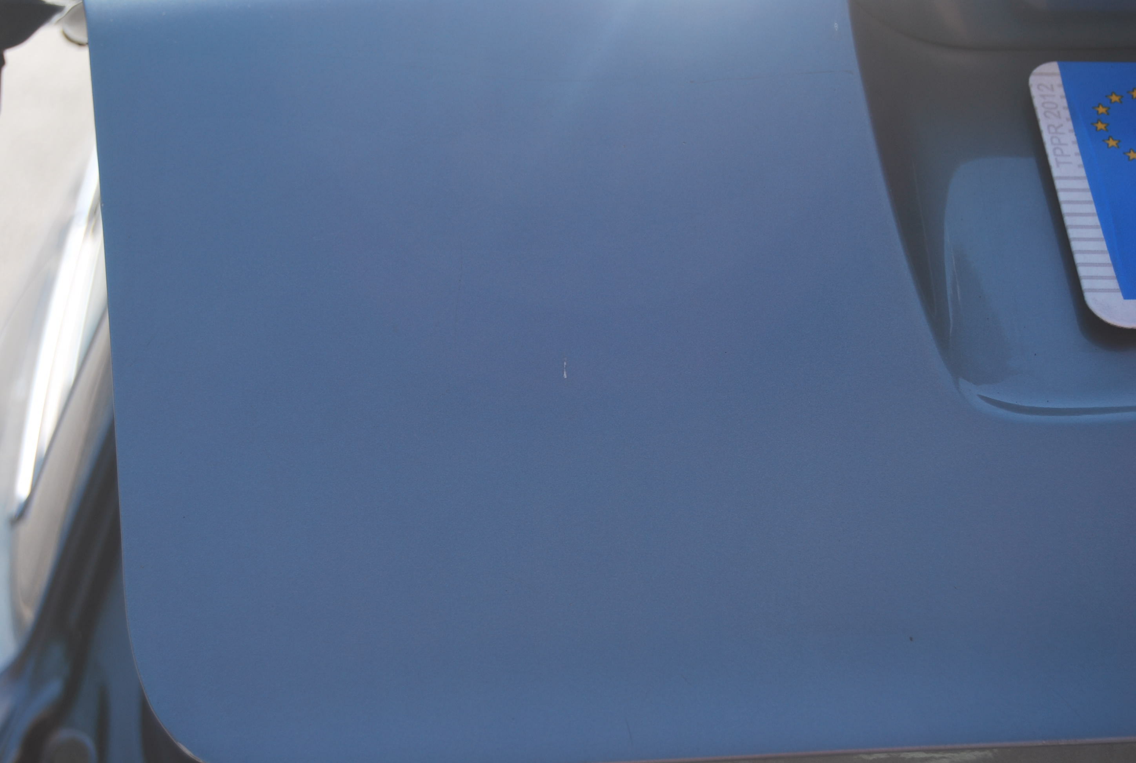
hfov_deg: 29.2
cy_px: 382
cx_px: 568
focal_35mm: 69
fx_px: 2182
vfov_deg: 19.8
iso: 100
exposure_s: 1/160
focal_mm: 46
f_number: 6.3
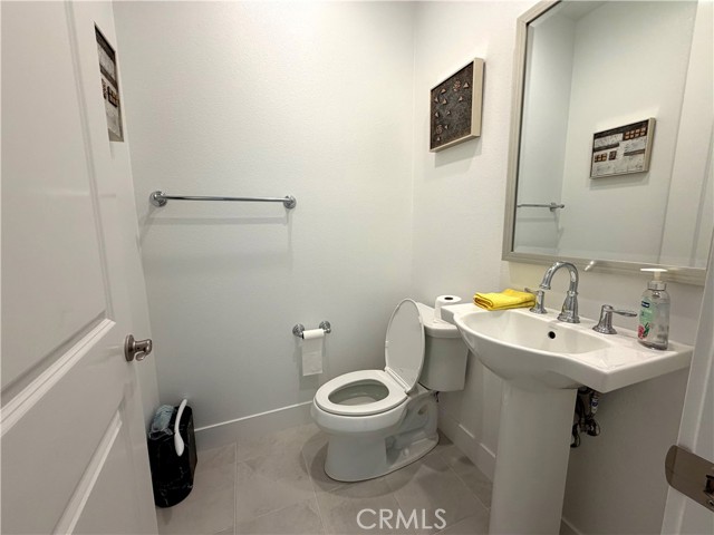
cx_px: 357
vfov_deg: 85.7
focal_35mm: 14
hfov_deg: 102.1
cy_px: 268
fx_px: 289
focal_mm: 2.22
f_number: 2.2
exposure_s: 1/120
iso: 125
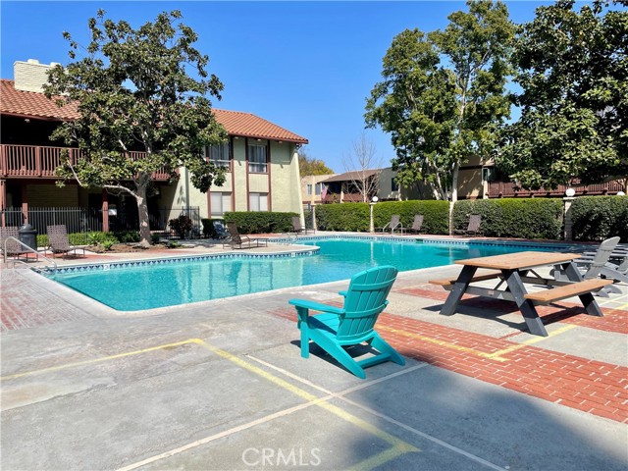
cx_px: 314
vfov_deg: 53.1
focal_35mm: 26
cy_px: 236
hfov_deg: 67.3
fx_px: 472
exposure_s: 1/4651
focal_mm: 4.2
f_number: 1.6
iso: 32
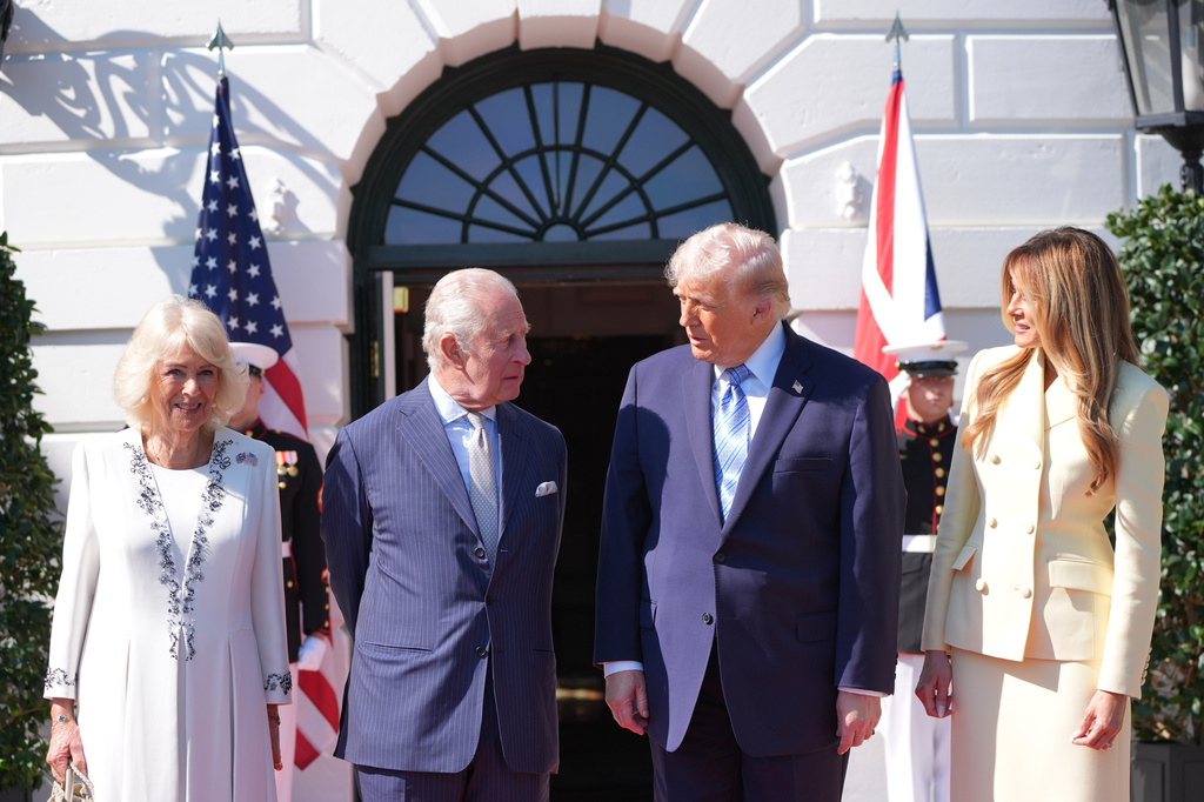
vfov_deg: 11.3
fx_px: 4045
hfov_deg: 16.9
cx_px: 602
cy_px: 401
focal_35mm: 121
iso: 500
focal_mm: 121
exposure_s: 1/1250
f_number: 6.3
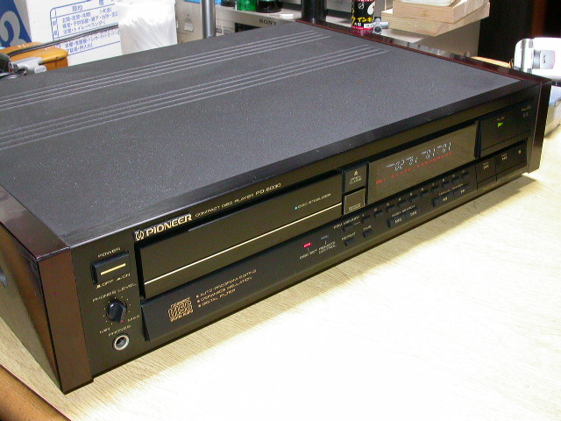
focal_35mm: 45
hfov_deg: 42.1
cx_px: 280
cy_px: 210
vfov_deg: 32.2
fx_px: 729
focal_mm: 9.3
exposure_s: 1/4.8
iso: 366
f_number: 7
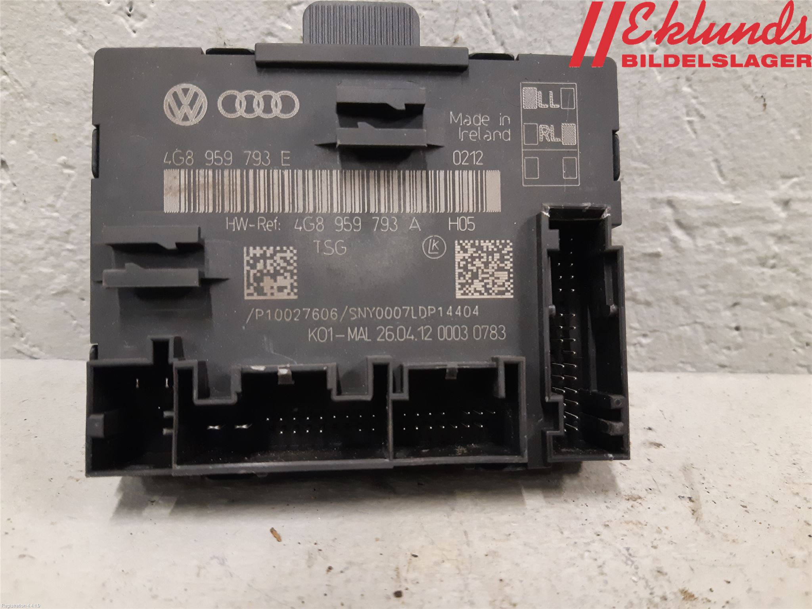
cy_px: 304
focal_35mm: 26
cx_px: 406
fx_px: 610
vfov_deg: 53.1
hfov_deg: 67.3
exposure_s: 1/50
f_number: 1.7
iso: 320
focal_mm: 3.93
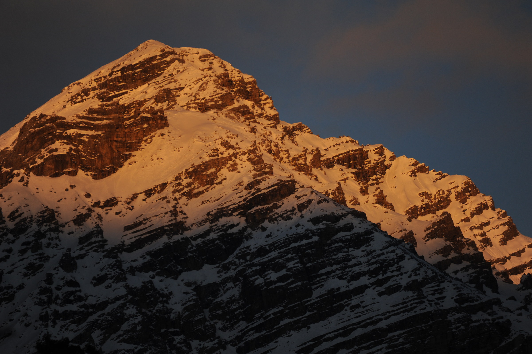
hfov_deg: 5.2
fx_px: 5906
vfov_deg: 3.4
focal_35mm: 400
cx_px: 266
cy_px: 177
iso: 500
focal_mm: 400
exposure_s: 1/1600
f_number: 5.6
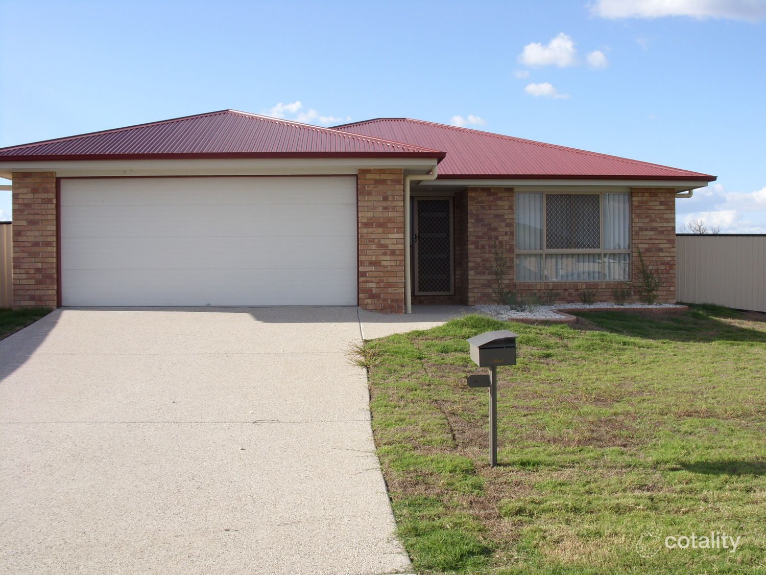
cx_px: 383
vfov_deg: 37.7
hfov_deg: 49.0
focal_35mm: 38
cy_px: 288
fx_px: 841
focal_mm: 6.3
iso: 50
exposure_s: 1/337
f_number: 4.9
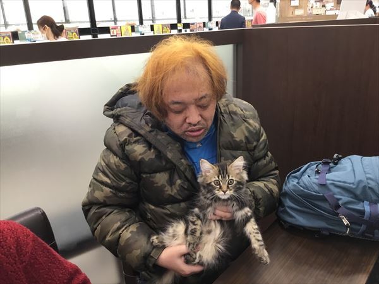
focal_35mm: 31
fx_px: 339
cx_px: 190
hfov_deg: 58.4
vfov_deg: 45.4
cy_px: 142
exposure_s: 1/33
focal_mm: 3.3
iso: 100
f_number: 2.4
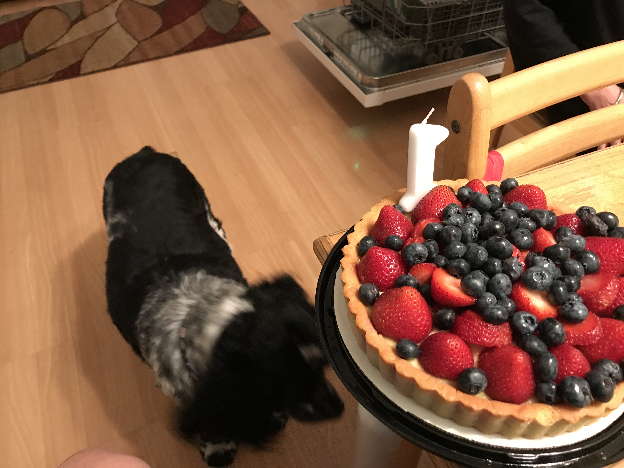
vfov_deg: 49.7
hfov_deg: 63.4
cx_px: 312
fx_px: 505
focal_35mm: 28
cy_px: 234
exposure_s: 1/6
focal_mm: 3.99
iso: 80
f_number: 1.8
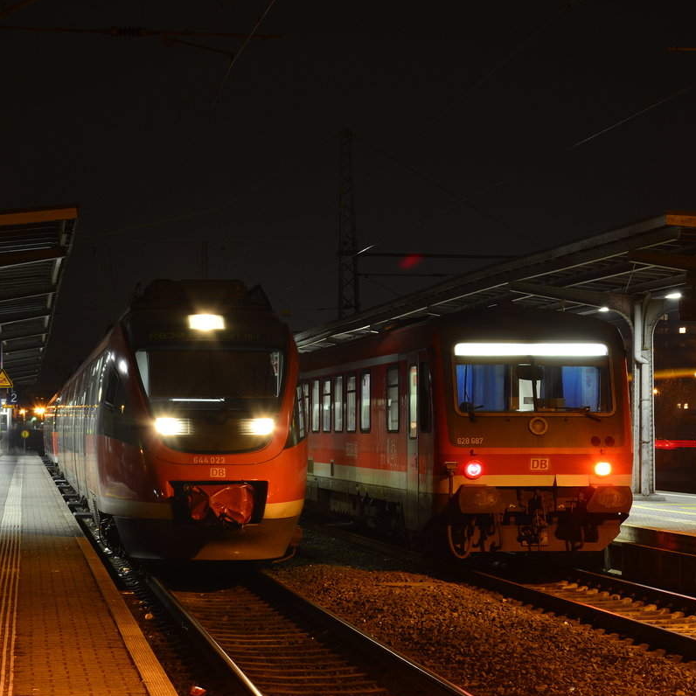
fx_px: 2403
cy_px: 348
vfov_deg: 16.5
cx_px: 384
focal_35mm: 106
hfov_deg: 16.5
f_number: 9
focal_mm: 55
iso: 100
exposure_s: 13
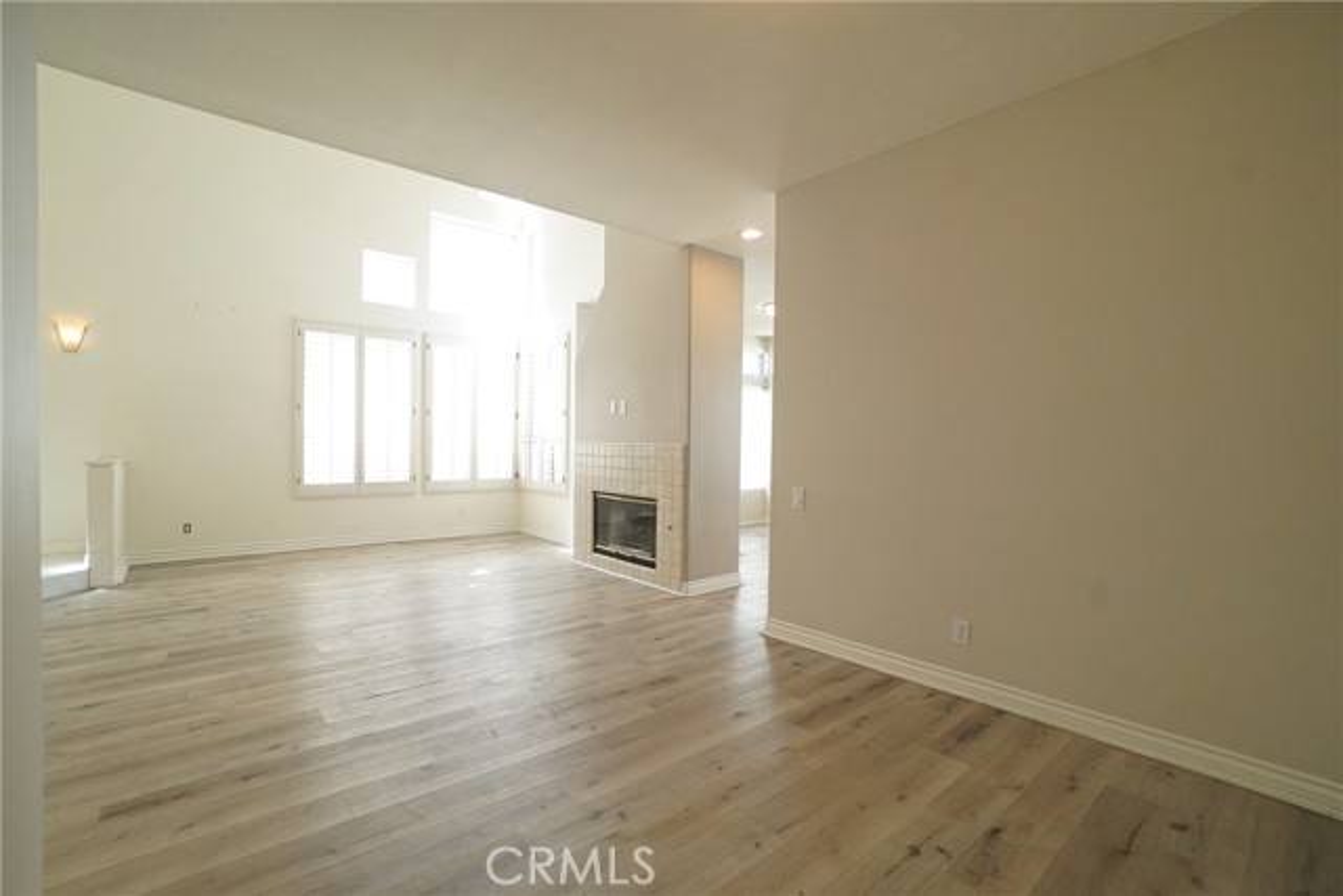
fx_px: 560
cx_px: 672
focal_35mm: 15
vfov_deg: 77.4
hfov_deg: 100.4
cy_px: 448
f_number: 8
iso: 800
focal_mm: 10
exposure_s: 1/60
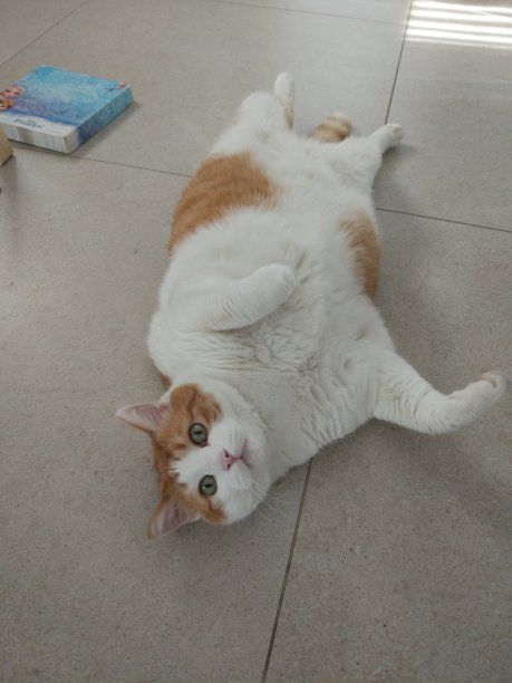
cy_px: 342
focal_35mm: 28
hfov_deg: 49.7
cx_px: 256
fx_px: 552
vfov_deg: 63.4
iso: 190
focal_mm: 4.26
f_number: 2
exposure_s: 1/50
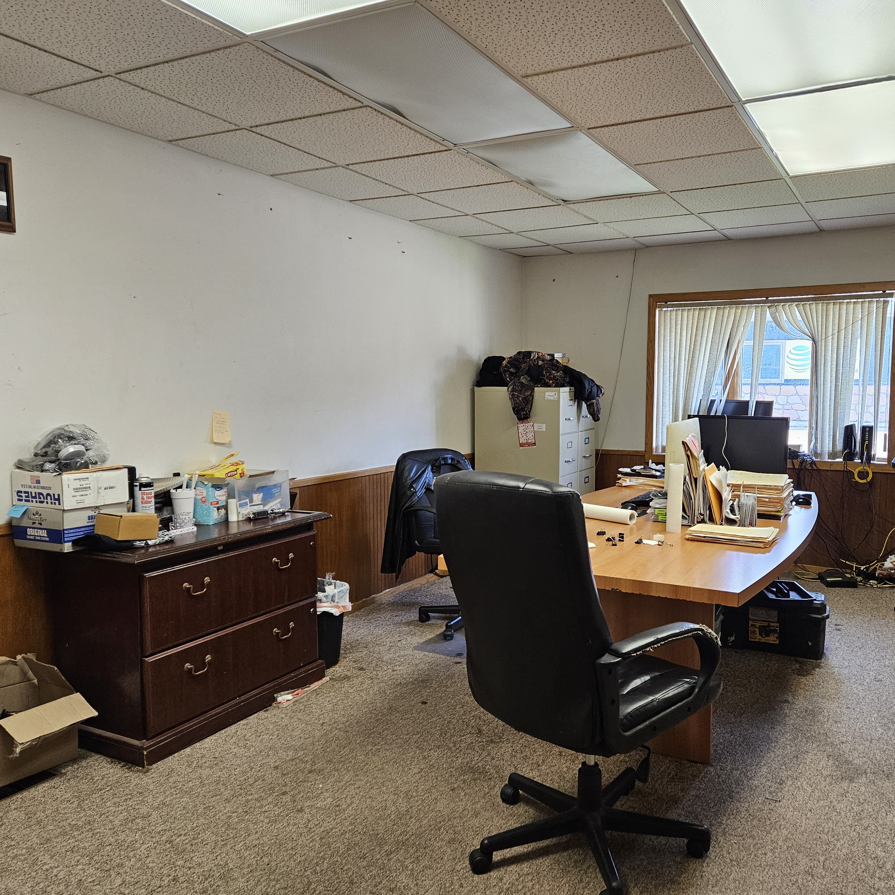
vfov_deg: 57.3
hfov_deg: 57.0
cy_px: 458
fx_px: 819
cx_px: 518
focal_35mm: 28
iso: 250
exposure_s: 1/120
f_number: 1.8
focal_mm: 5.4
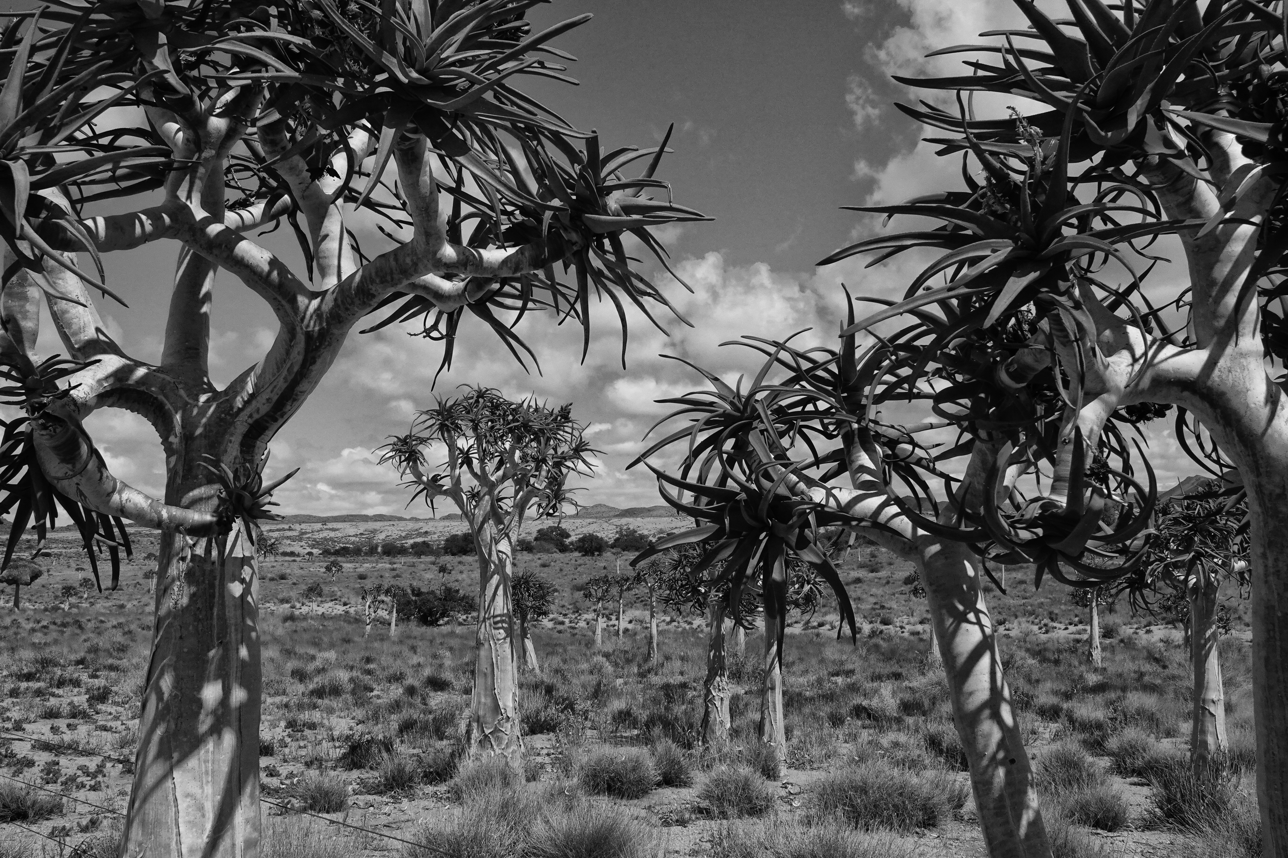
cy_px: 429
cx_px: 644
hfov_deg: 60.3
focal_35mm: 31
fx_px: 1109
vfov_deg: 42.3
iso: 500
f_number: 8
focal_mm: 11.26
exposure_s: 1/3200
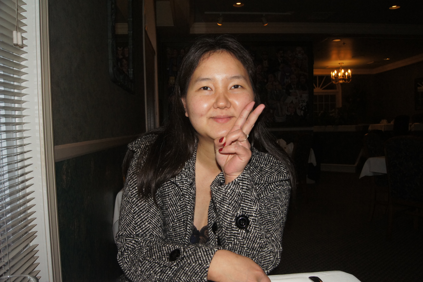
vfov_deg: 43.6
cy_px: 141
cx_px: 212
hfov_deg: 62.0
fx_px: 352
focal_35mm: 30
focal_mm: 20
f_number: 8
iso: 800
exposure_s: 1/60
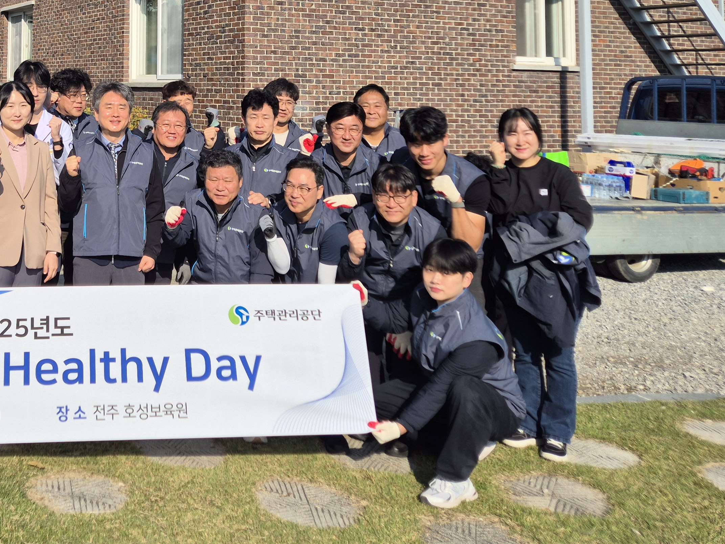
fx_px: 901
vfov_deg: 31.7
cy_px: 36
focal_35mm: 43
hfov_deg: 40.8
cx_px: 86
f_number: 1.8
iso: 25
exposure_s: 1/2160
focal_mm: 5.4
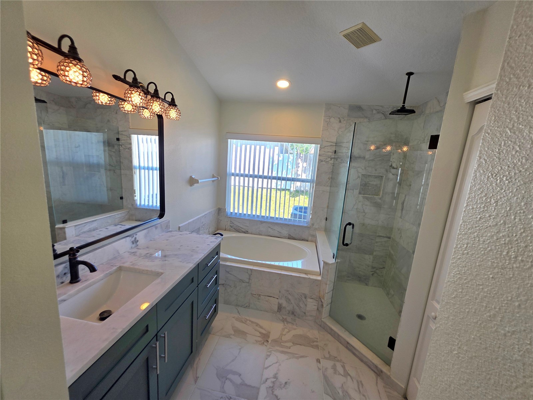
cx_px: 266
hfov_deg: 106.2
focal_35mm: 13
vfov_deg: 89.9
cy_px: 200
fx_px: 200
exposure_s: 1/120
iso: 40
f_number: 1.9
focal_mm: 2.2
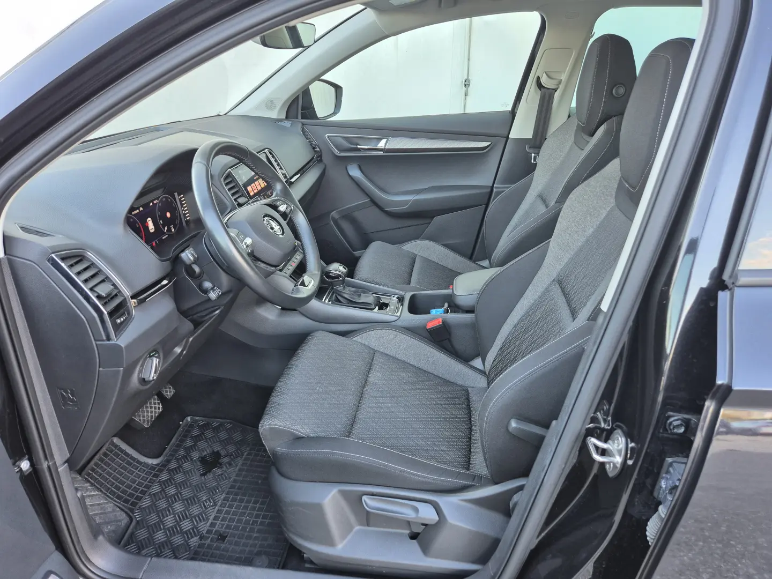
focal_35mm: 23
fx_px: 513
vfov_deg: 58.9
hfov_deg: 73.9
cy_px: 290
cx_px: 386
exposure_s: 1/100
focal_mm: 5.4
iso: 160
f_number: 1.8
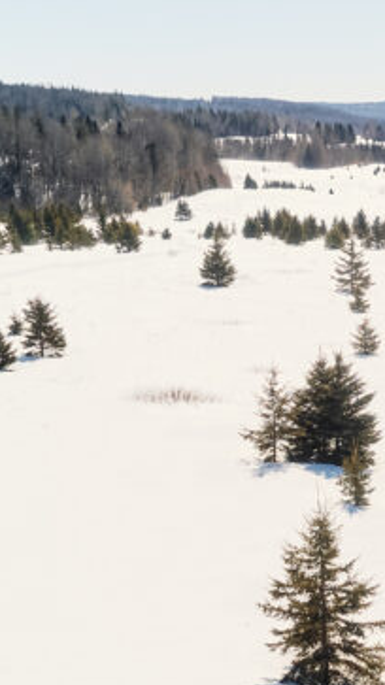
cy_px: 506
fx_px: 1180
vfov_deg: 31.8
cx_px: 389
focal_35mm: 65
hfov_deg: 18.0
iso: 100
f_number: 2.8
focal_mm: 8.38
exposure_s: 1/2000
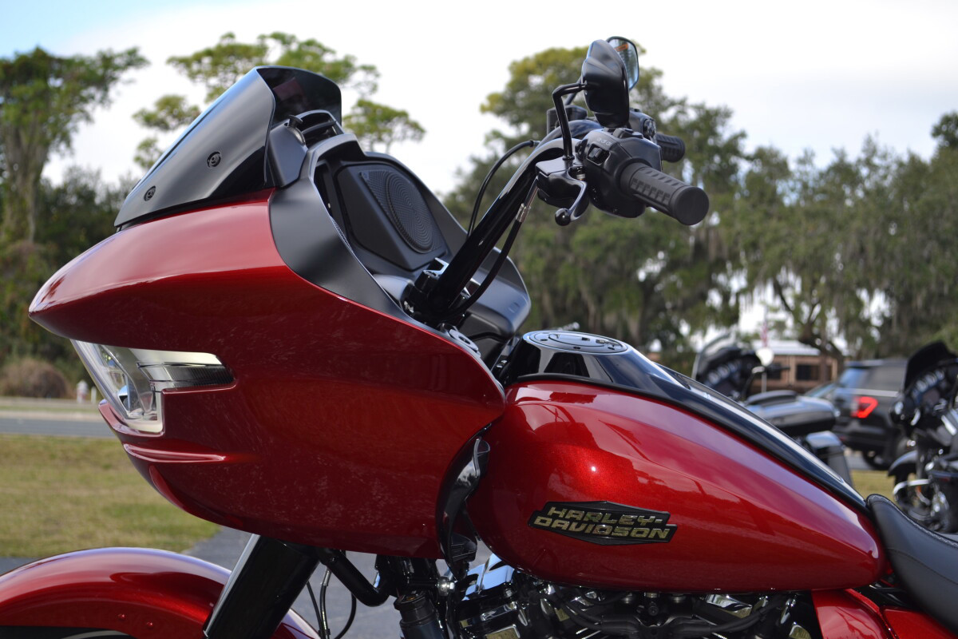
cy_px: 320
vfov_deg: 20.6
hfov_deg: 30.5
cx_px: 479
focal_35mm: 66
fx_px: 1756
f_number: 5.3
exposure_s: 1/160
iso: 100
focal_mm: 44
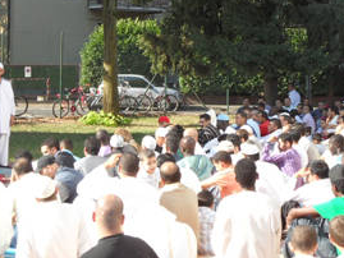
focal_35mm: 93
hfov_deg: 21.1
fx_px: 925
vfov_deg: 15.9
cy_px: 100
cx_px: 157
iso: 80
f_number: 3.8
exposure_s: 1/180
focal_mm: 8.2
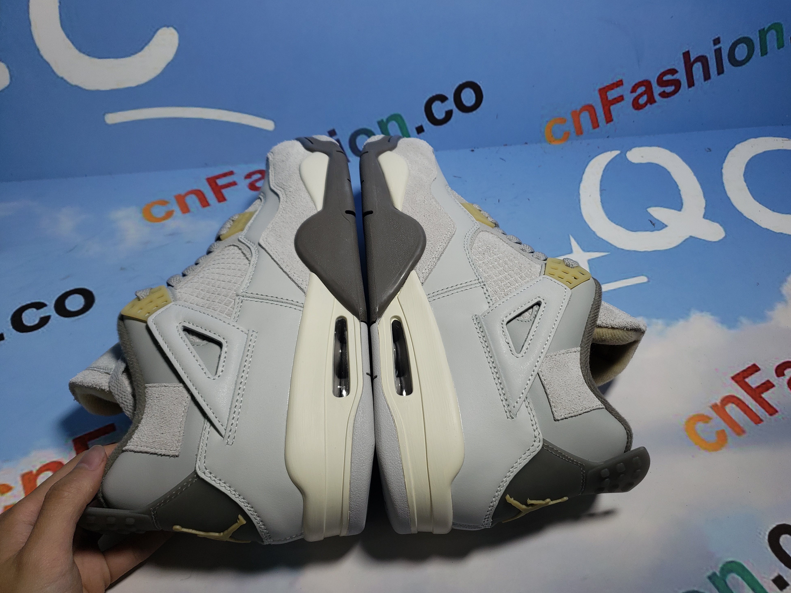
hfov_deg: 65.3
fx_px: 617
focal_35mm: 27
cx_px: 410
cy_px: 301
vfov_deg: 51.3
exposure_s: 1/843
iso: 50
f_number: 1.5
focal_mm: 4.3
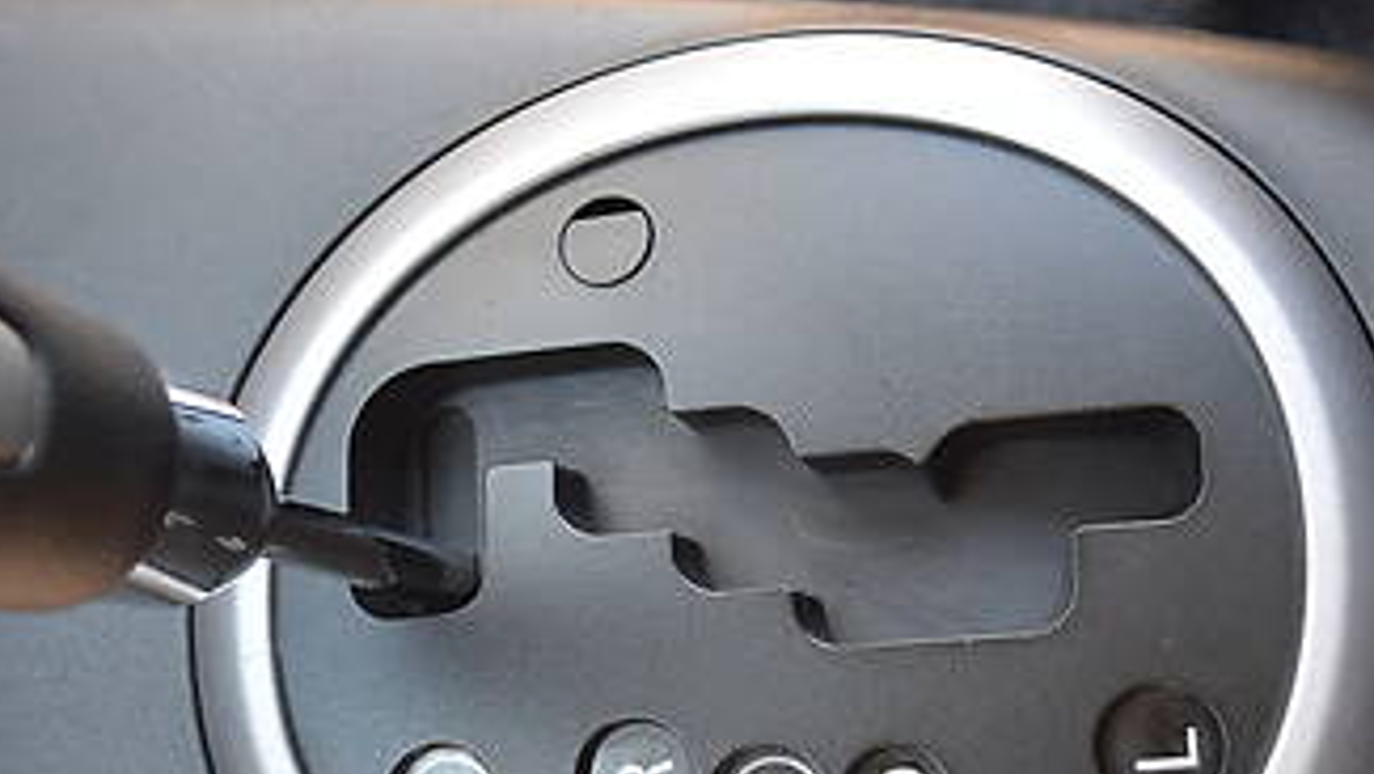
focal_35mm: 112
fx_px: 4092
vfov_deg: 10.8
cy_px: 450
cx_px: 440
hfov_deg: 19.0
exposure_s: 1/60
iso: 500
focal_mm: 29
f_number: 4.2
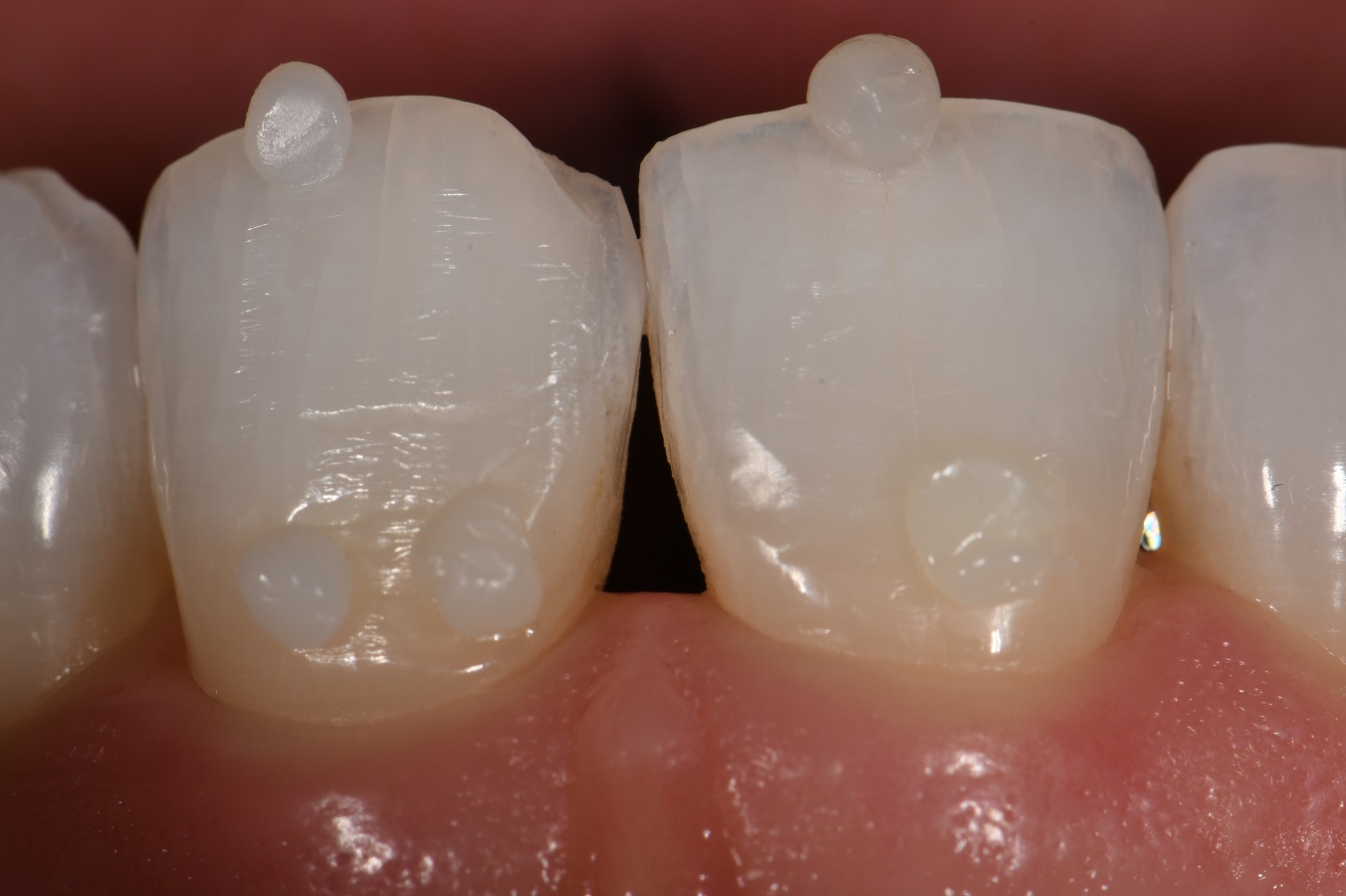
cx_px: 673
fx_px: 5867
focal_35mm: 157
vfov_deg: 8.7
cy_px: 448
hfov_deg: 13.1
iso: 200
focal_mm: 105
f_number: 32
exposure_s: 1/160
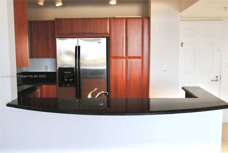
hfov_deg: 53.1
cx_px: 114
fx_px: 228
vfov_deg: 36.9
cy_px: 76
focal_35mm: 36
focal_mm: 24
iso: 200
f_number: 3.2
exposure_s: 1/40
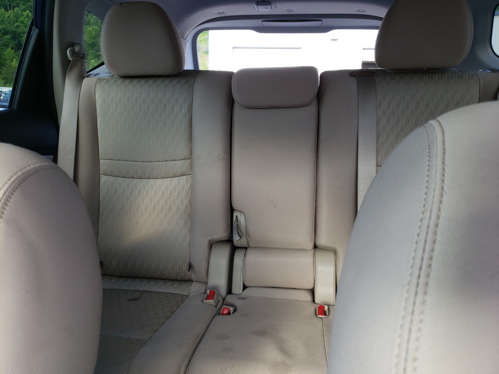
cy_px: 187
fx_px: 375
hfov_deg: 67.3
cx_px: 250
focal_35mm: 26
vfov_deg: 53.1
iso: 50
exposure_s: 1/125
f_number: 1.5
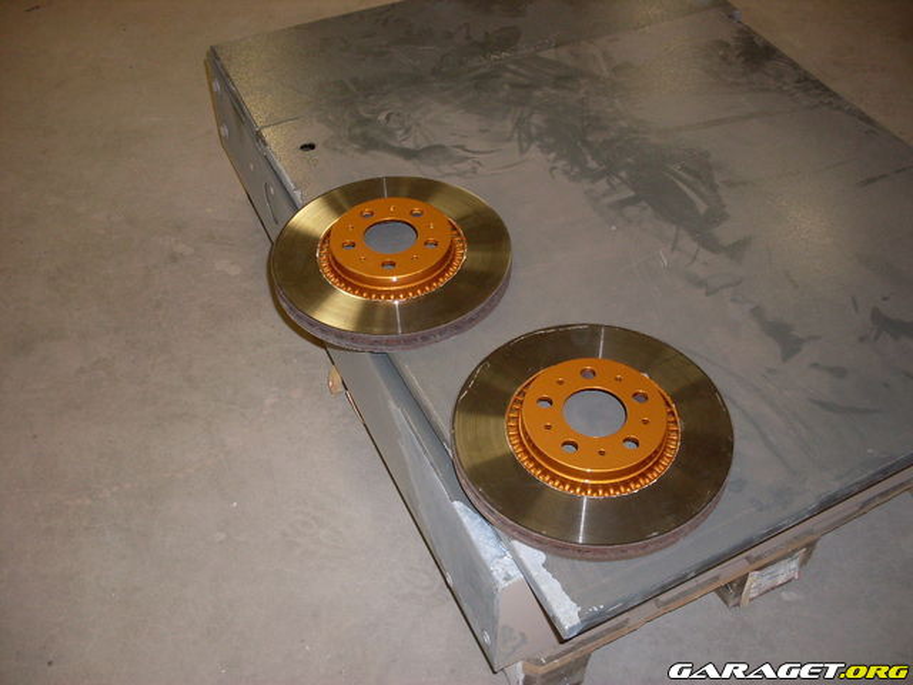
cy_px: 342
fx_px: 1002
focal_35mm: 38
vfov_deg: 37.7
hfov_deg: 49.0
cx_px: 456
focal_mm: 6.3
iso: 100
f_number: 2.8
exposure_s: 1/45
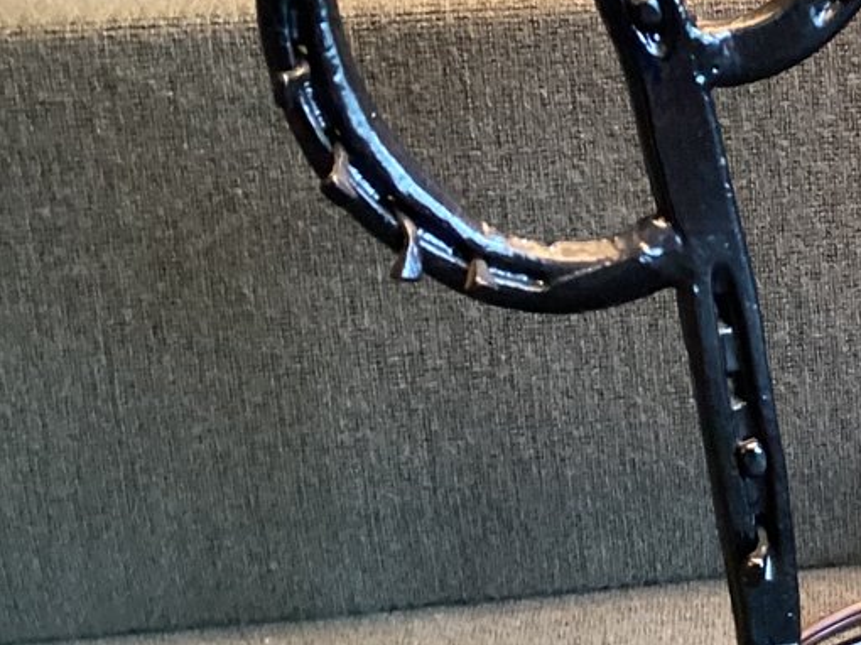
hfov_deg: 19.5
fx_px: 2287
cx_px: 1140
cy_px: 175
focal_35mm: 92
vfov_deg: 16.0
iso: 320
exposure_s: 1/33
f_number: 2.4
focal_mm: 3.3
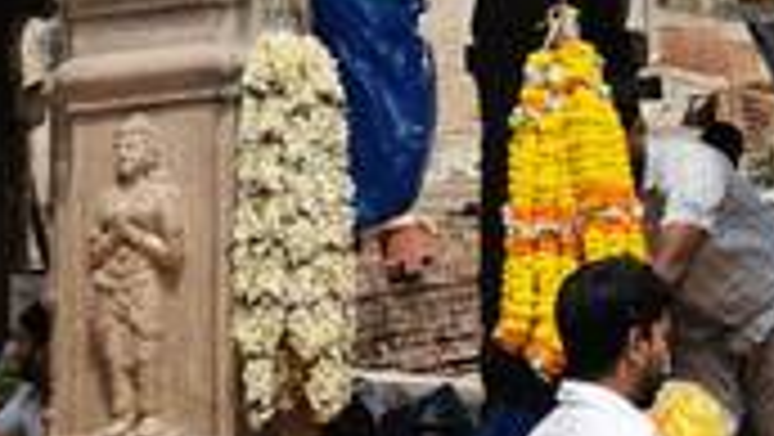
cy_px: 144
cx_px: 400
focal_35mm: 82
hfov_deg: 25.9
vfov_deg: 14.7
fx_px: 1684
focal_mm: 5.56
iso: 50
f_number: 1.6
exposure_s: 1/3546
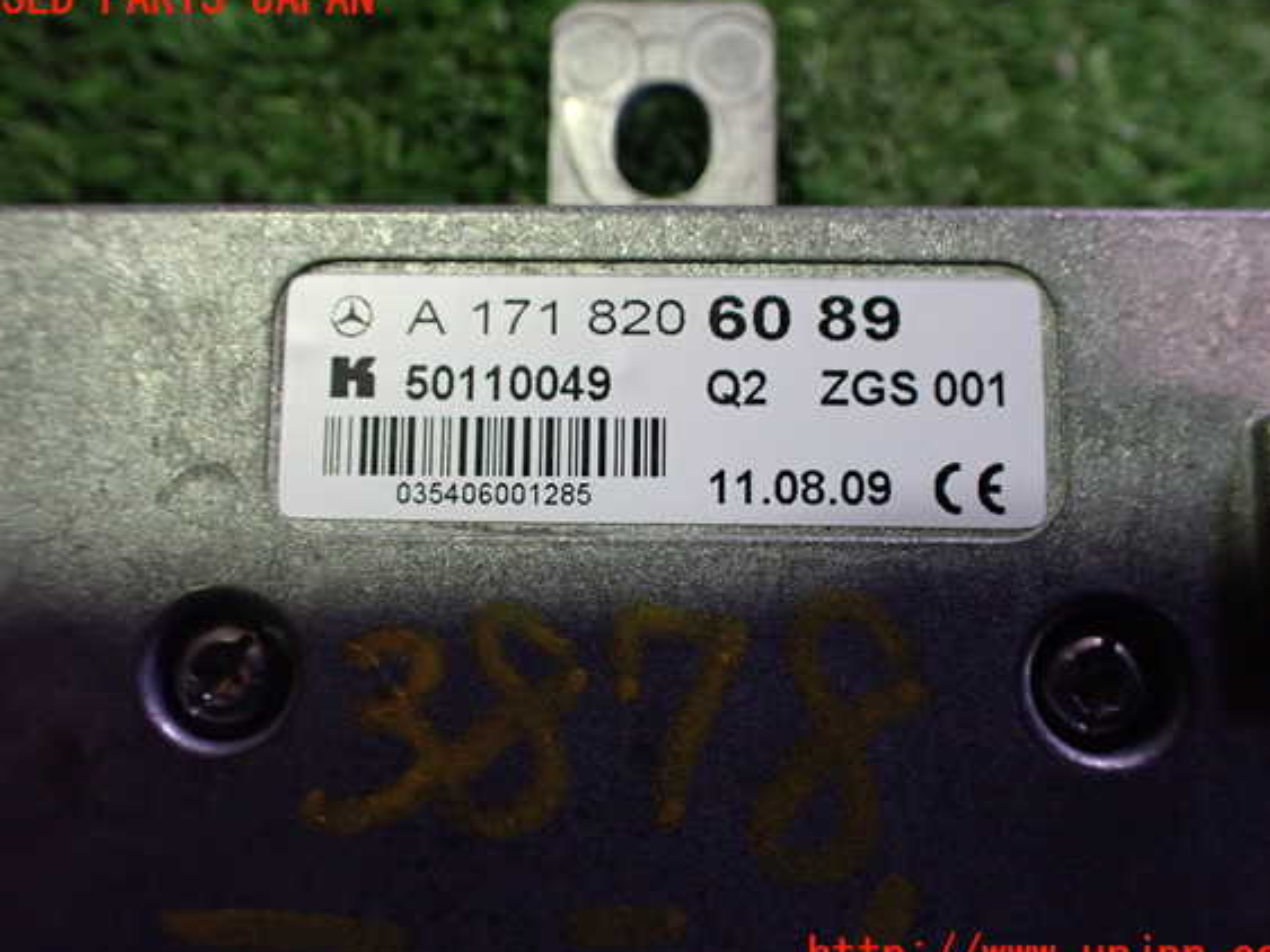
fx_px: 1174
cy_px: 478
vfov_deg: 44.1
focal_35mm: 32
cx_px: 641
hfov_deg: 56.8
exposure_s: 1/100
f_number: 2.3
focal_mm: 5.4
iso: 800
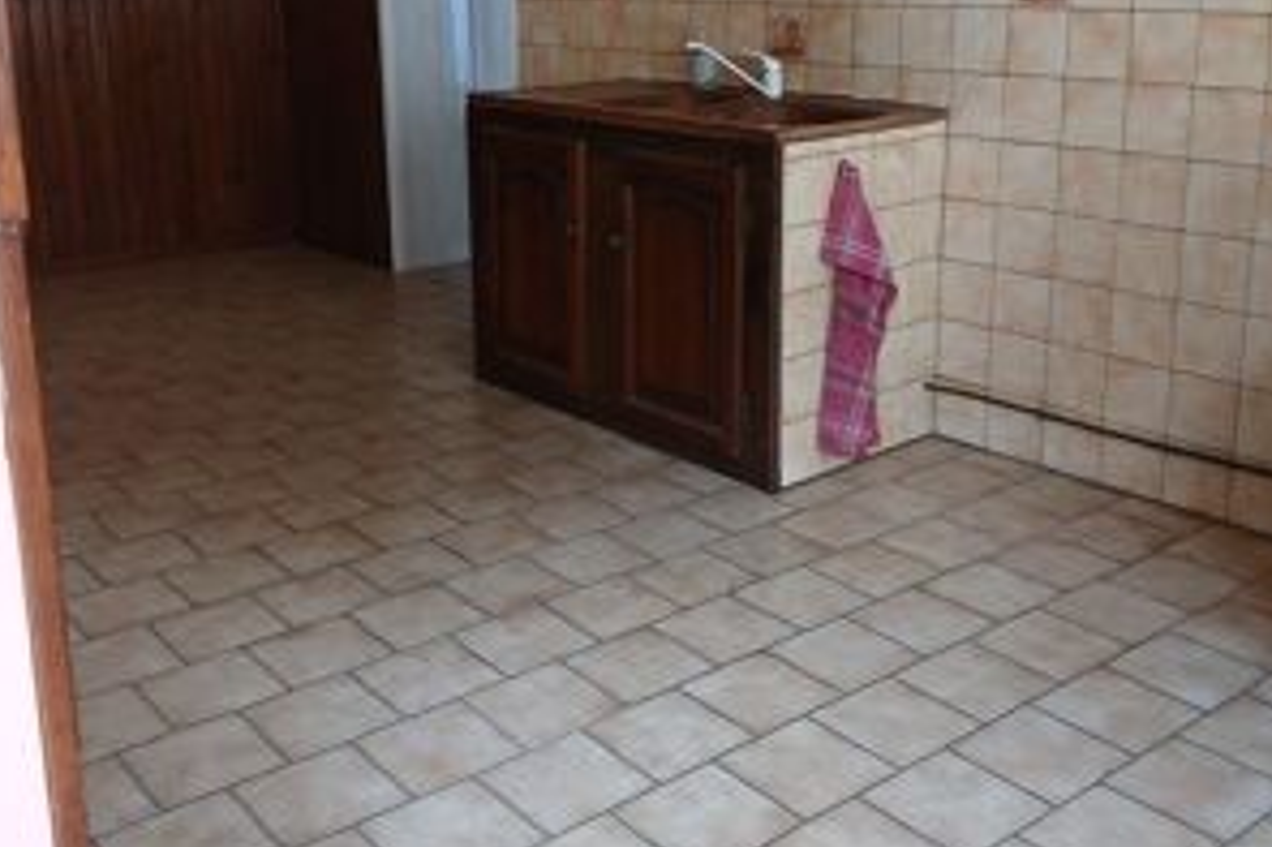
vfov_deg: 33.8
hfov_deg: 49.6
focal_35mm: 39
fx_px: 1377
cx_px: 636
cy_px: 277
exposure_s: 1/50
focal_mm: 3.98
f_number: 1.8
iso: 160
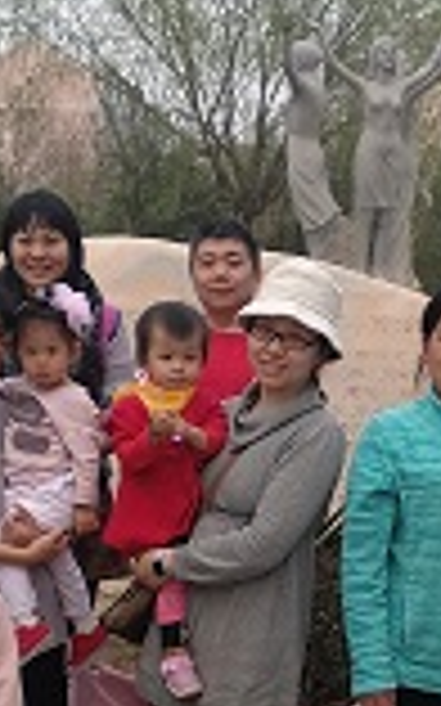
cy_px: 594
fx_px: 1578
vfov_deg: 24.7
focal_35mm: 82
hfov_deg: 15.9
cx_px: 306
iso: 125
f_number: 2.2
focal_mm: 3.81
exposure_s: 1/127
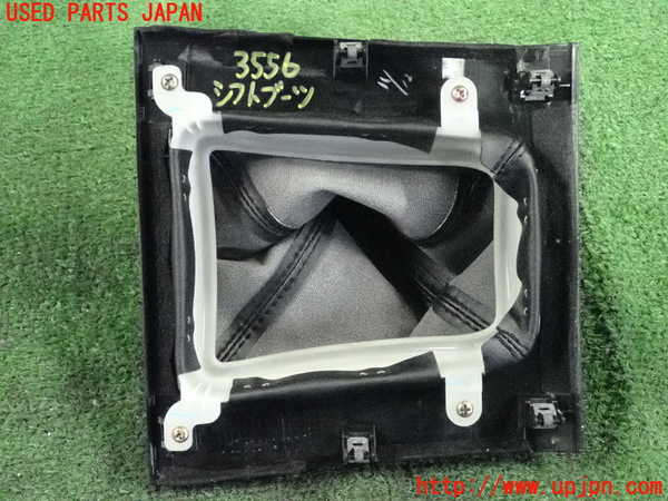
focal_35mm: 50
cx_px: 334
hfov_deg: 38.2
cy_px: 250
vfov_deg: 29.1
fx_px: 965
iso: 8000
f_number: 3.2
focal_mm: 9.01
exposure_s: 1/125
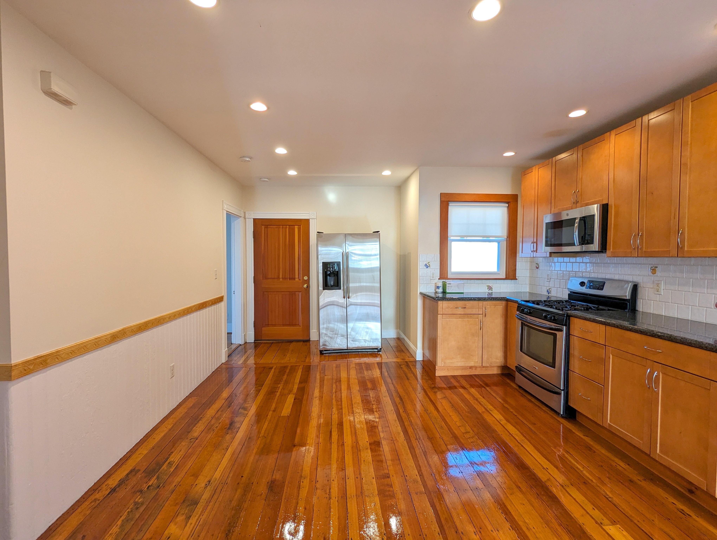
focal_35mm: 16
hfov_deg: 94.4
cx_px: 358
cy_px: 270
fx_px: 332
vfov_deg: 78.2
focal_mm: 2.35
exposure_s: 1/40
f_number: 2.2
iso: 57
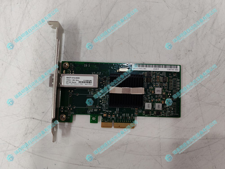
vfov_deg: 51.4
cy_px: 84
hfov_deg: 65.3
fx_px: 175
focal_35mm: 27
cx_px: 112
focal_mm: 5.52
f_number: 1.95
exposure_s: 1/100
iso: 160
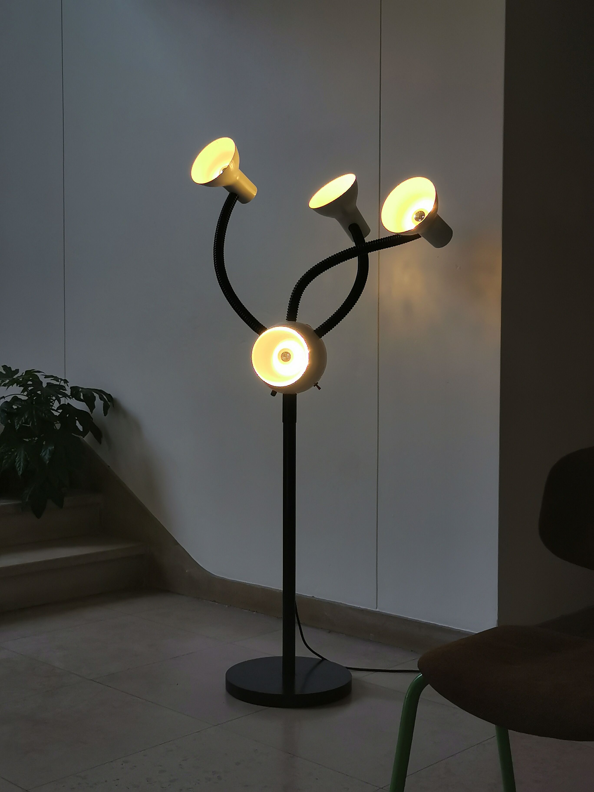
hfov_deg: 32.2
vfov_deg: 42.1
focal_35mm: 45
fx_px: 1030
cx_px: 297
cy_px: 396
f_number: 1.8
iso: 100
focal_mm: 5.58
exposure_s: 1/100
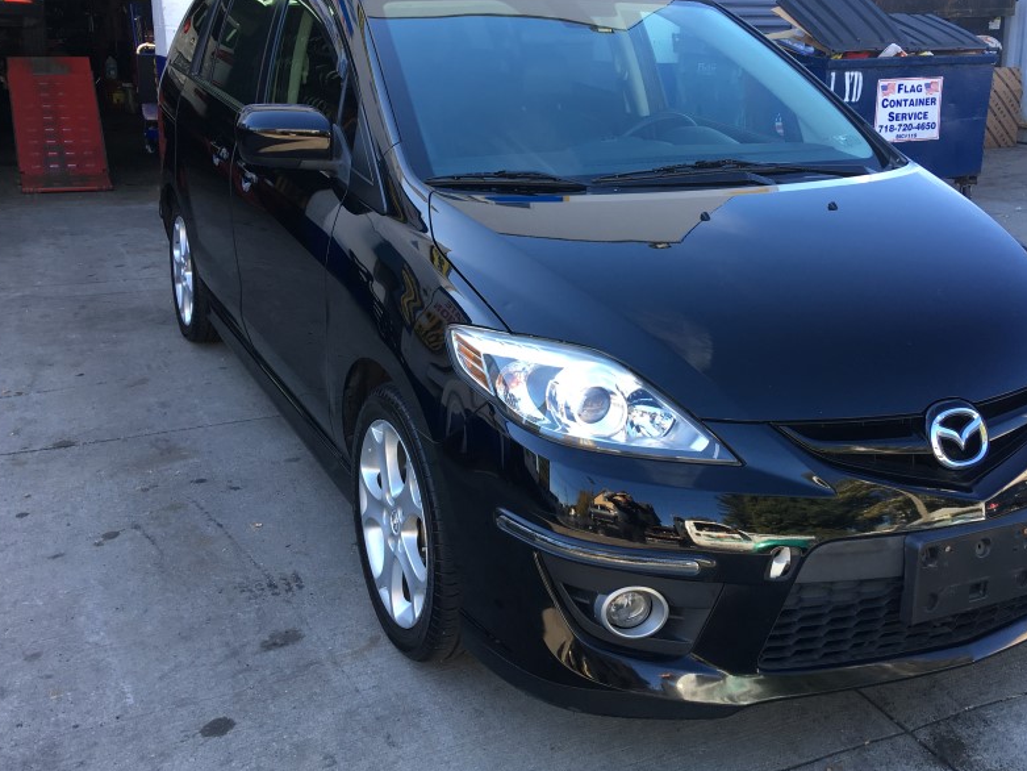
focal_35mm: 38
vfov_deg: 37.7
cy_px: 333
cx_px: 569
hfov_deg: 48.9
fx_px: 1128
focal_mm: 4.15
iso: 32
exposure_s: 1/120
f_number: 2.2
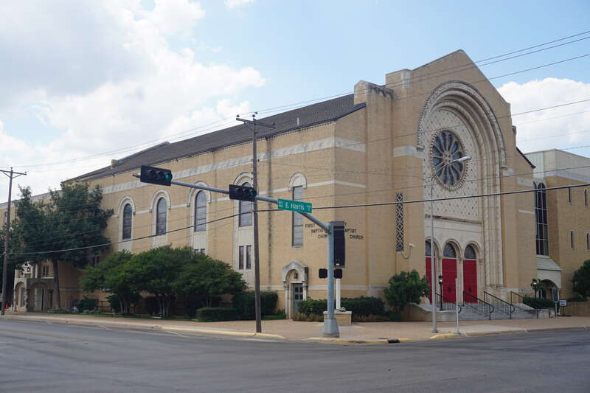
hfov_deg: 45.0
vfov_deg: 30.8
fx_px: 713
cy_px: 196
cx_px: 295
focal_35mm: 44
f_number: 11
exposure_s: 1/125
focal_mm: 29
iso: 100
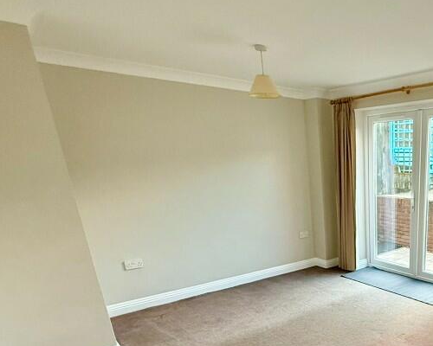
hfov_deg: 54.5
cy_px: 286
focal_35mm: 28
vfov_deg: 48.1
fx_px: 359
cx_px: 387
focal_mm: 2.22
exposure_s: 1/60
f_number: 2.2
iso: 400
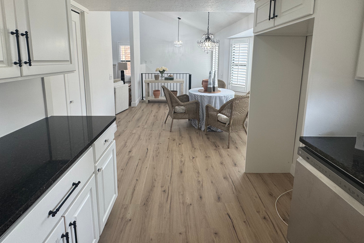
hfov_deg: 90.0
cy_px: 87
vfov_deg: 66.1
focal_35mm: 18
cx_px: 175
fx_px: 182
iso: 80
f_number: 2.2
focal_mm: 2.22
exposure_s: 1/120
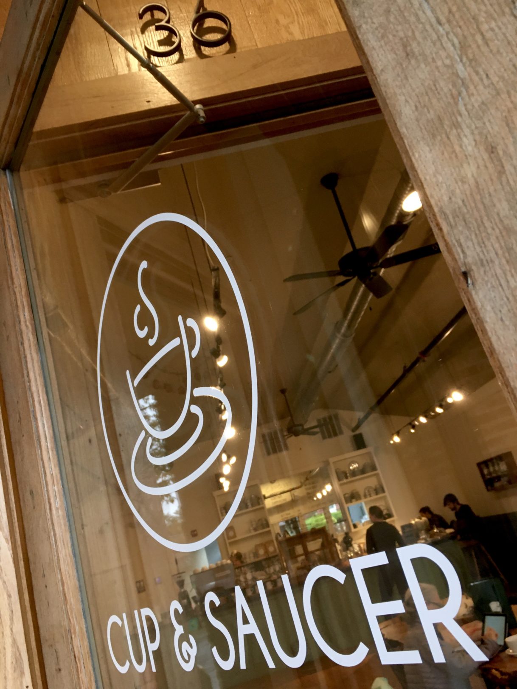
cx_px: 258
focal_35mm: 29
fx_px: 577
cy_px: 344
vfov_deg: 61.7
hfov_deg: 48.2
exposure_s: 1/30
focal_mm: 4.15
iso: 100
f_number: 2.2
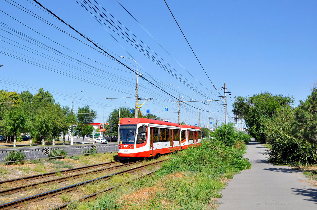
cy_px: 105
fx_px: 290
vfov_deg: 39.8
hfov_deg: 57.3
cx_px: 158
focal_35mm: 33
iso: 200
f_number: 8
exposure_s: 1/500
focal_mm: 22
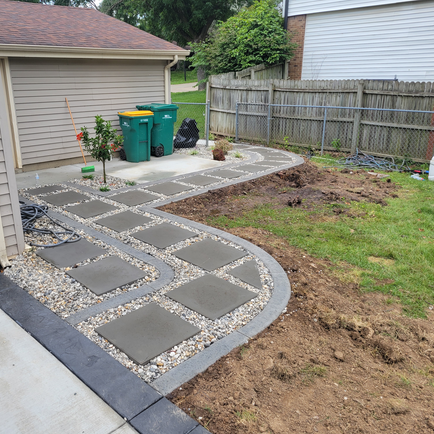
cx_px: 173
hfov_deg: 52.2
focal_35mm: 31
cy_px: 219
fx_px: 440
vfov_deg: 52.5
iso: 40
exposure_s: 1/744
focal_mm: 5.4
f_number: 1.8
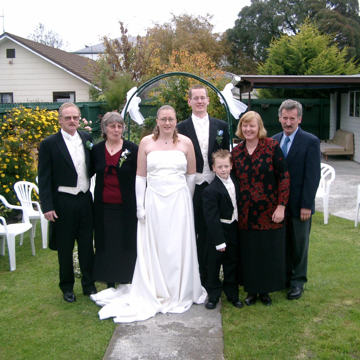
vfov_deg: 38.3
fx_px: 518
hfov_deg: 38.3
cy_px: 180
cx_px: 201
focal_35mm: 44
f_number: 2.6
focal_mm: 7.6
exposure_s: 1/320
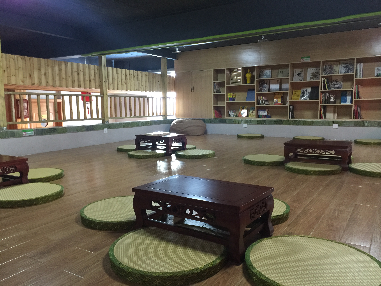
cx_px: 190
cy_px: 143
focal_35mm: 29
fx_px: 319
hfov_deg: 61.7
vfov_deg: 48.2
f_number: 2.2
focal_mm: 4.15
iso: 125
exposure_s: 1/10
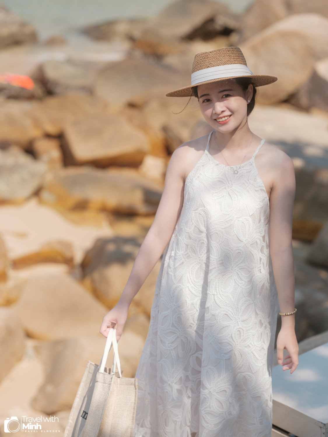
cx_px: 164
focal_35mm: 87
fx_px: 1099
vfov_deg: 22.5
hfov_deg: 17.0
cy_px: 218
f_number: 4
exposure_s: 1/950
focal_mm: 110
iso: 200
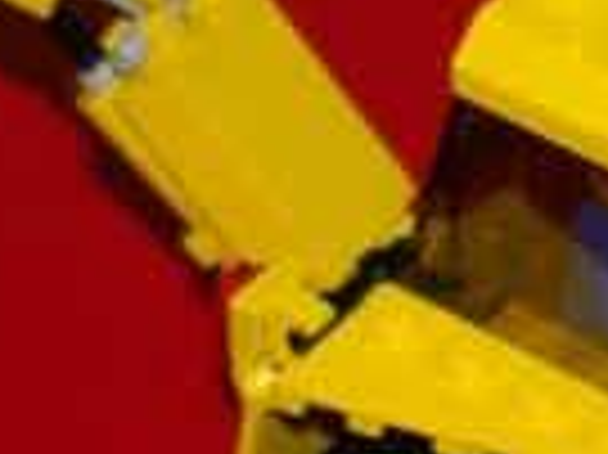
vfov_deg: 3.2
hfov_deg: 4.2
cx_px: 707
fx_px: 8175
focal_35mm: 466
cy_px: 312
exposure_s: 1/60
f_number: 5.6
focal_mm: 55
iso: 400
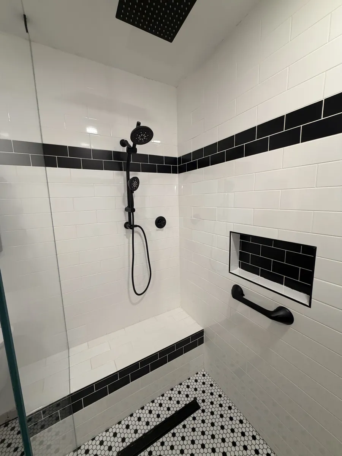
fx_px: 184
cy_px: 228
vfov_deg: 102.1
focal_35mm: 14
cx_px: 171
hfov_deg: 85.7
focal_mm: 2.22
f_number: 2.2
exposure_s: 1/120
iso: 250
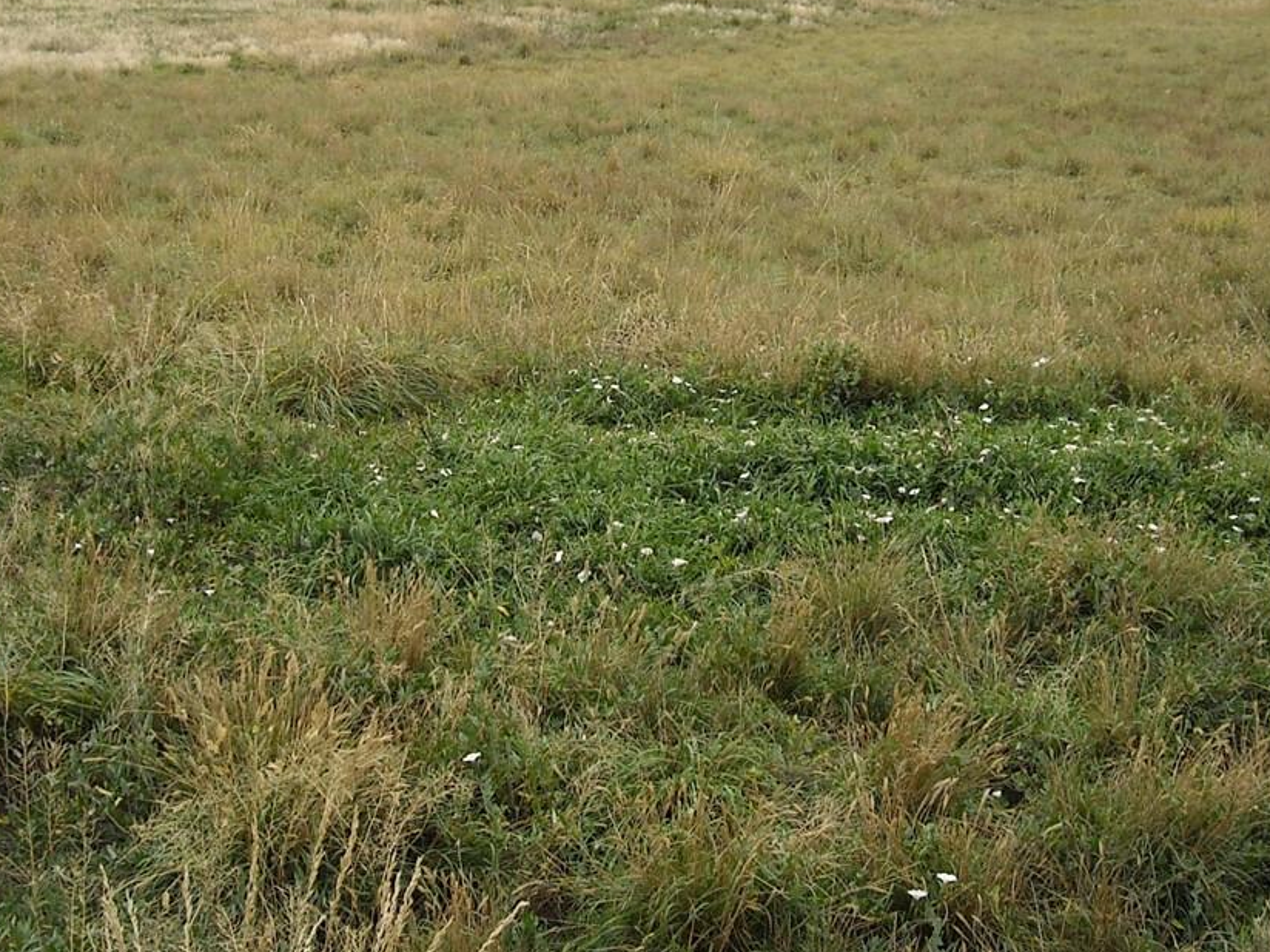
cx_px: 598
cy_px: 210
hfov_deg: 28.6
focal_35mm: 68
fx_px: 2495
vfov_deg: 21.4
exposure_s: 1/154
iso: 64
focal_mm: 5.7
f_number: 2.8
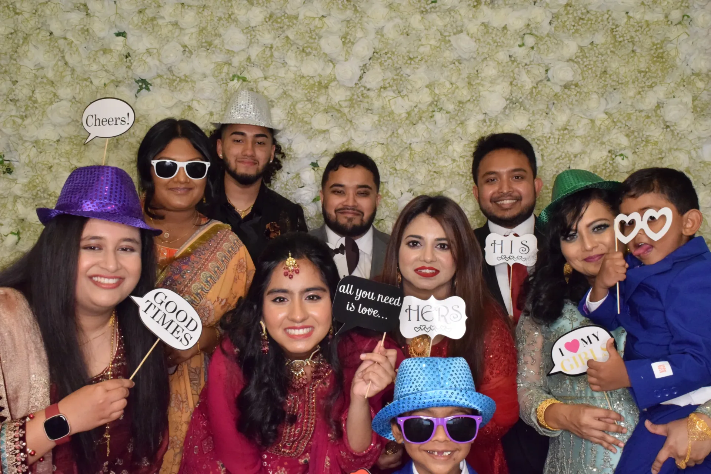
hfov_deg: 51.3
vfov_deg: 35.5
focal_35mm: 38
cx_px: 356
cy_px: 237
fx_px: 741
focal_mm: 25
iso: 2500
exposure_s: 1/60
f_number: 10
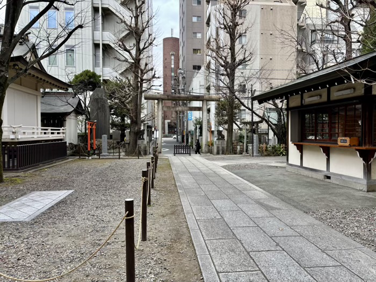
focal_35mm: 26
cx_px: 188
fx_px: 282
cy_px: 141
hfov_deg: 67.3
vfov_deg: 53.1
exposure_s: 1/448
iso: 50
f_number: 1.6
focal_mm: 5.96
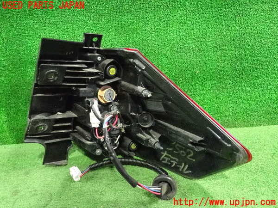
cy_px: 104
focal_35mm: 38
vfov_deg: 37.7
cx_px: 139
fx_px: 305
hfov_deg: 49.0
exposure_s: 1/125
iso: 6400
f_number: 2.7
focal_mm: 6.83
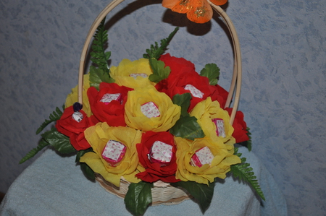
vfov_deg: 19.7
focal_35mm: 69
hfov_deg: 29.3
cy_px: 108
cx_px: 163
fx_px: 624
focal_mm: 46
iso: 800
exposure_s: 1/60
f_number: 5.3
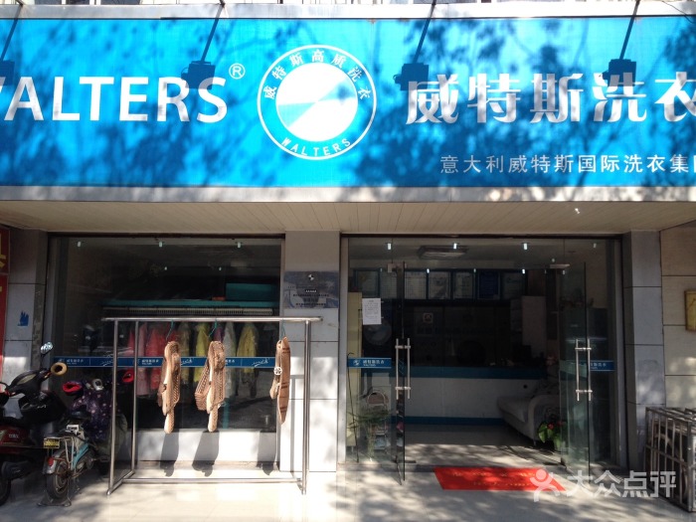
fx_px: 704
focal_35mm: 35
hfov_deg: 52.6
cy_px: 261
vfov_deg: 40.7
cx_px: 348
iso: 50
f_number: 2.4
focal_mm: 4.28
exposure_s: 1/986
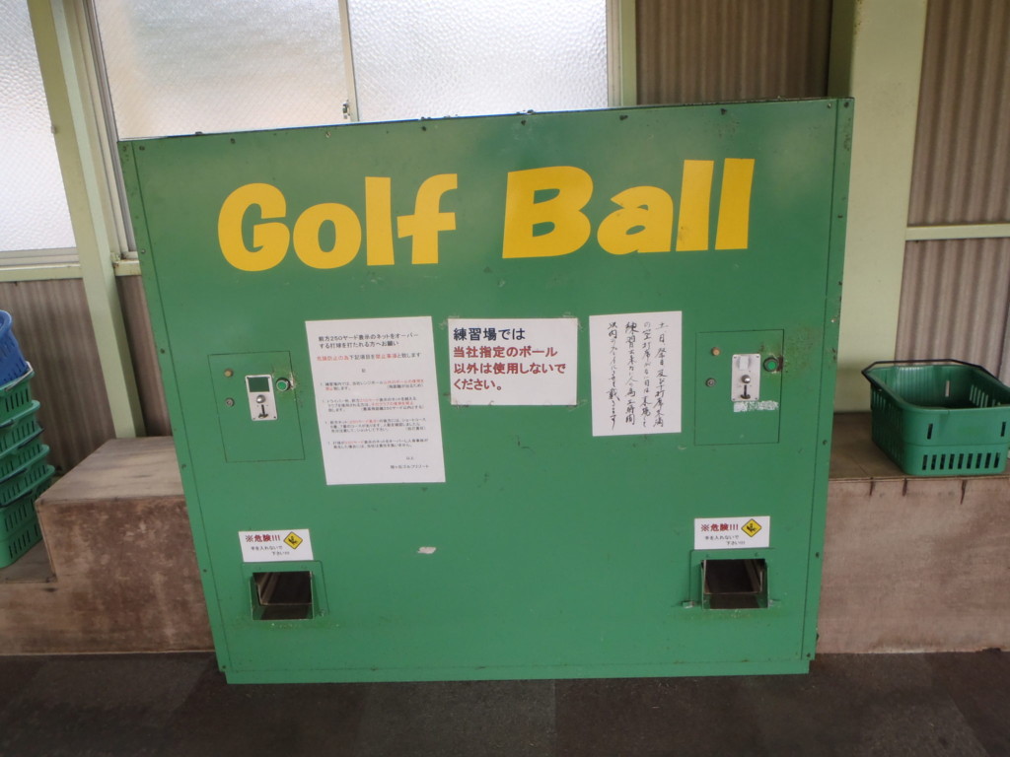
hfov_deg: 63.4
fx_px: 817
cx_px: 505
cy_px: 378
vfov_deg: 49.7
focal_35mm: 28
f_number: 3.5
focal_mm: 5
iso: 100
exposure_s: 1/50
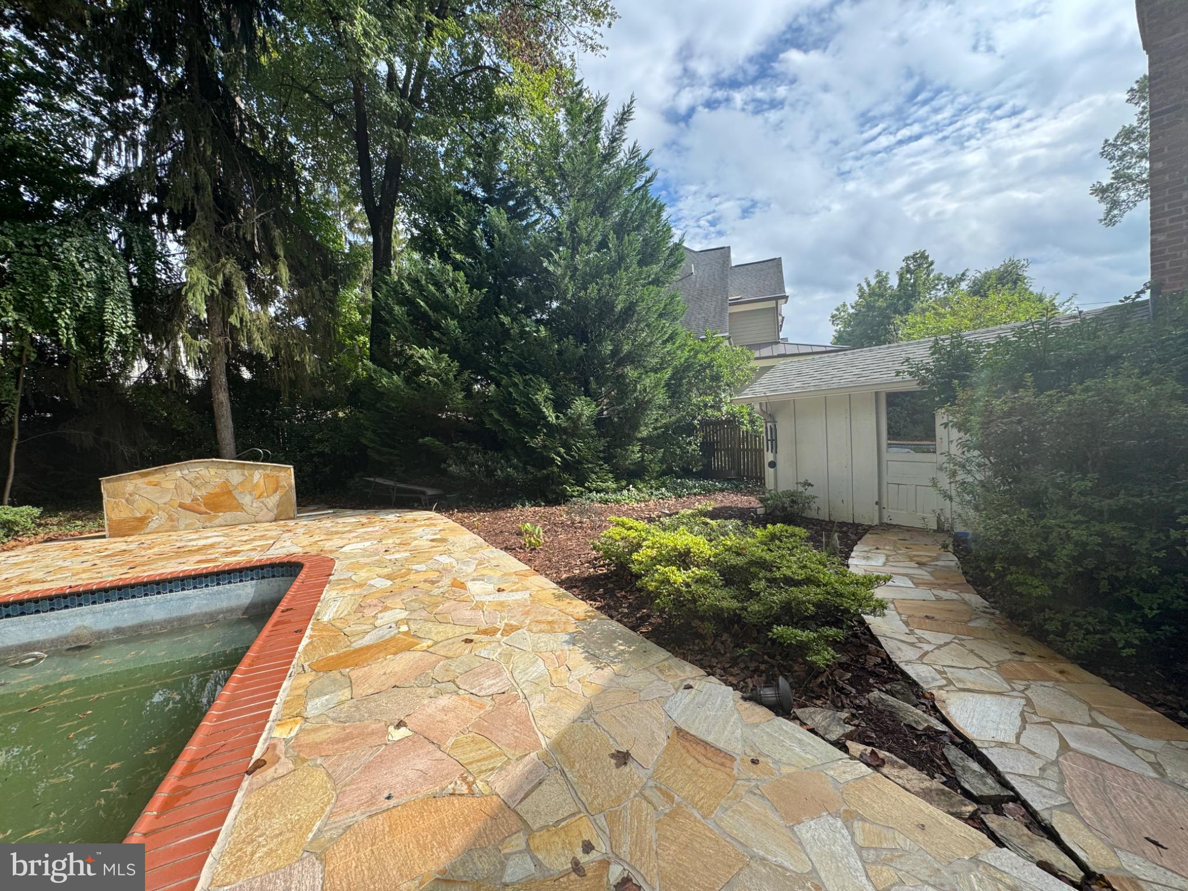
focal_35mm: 14
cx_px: 594
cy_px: 446
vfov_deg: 85.7
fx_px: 480
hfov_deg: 102.1
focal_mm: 2.22
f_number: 2.2
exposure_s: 1/693
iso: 40
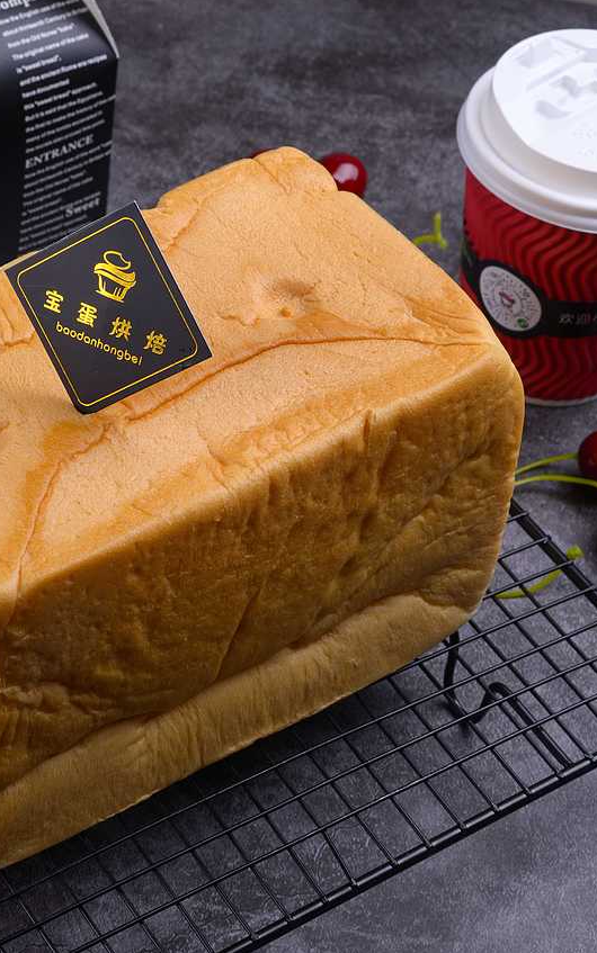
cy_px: 475
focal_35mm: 77
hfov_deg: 16.8
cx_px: 98
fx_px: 2003
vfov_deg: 26.8
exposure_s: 1/125
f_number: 14
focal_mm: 50
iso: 100
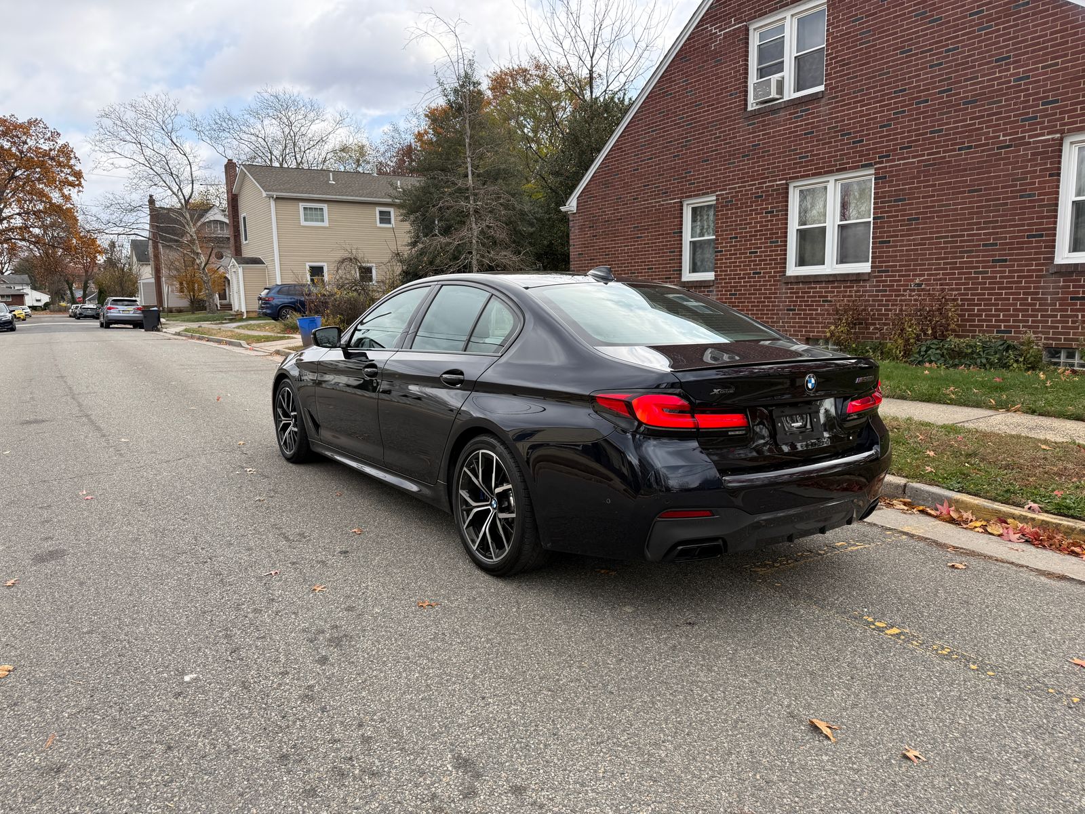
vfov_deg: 56.8
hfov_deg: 71.6
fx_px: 752
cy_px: 407
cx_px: 542
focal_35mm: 24
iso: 100
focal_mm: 6.76
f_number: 1.78
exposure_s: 1/979
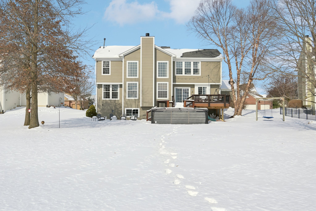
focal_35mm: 29
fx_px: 255
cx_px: 158
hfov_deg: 63.7
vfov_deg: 45.0
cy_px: 106
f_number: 8
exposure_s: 1/1000
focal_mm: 29
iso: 100
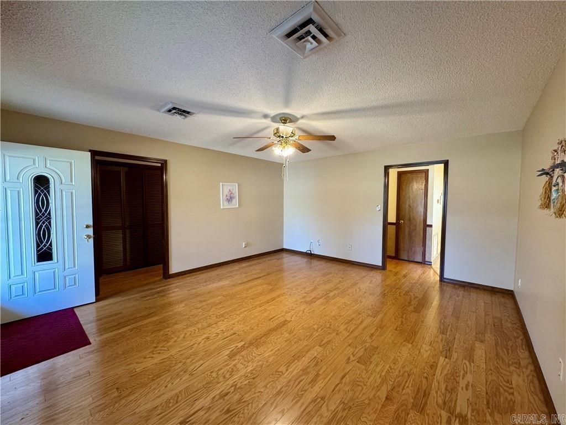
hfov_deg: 102.1
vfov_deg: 85.7
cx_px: 283
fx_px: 229
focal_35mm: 14
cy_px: 212
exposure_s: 1/60
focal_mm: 2.22
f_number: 2.2
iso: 200
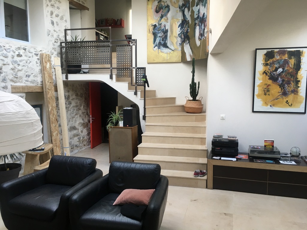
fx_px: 257
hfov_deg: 61.7
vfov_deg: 48.2
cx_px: 154
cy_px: 115
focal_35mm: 29
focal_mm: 4.15
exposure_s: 1/33
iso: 80
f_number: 2.2
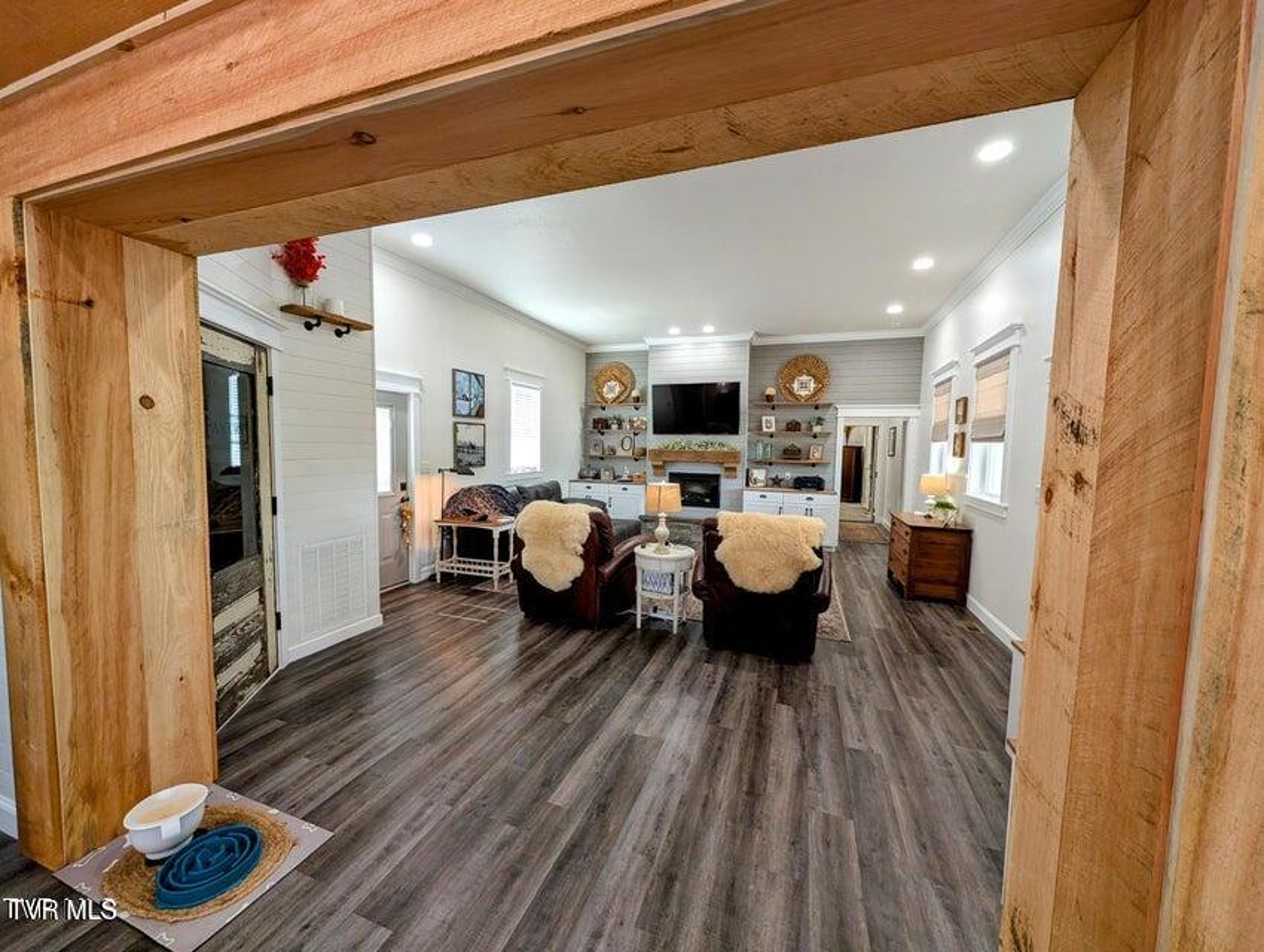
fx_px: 439
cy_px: 476
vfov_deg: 94.6
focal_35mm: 12
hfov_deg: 110.5
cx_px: 632
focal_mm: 2.02
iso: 73
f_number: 1.7
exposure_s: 1/60
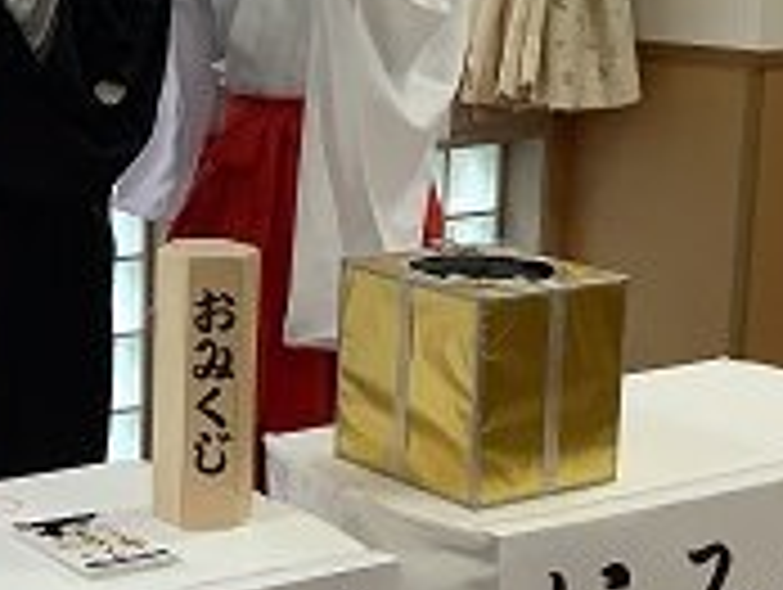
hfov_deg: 21.2
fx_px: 2016
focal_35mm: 89
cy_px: 268
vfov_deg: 16.6
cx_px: -18
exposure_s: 1/120
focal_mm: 3.3
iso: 80
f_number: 2.4
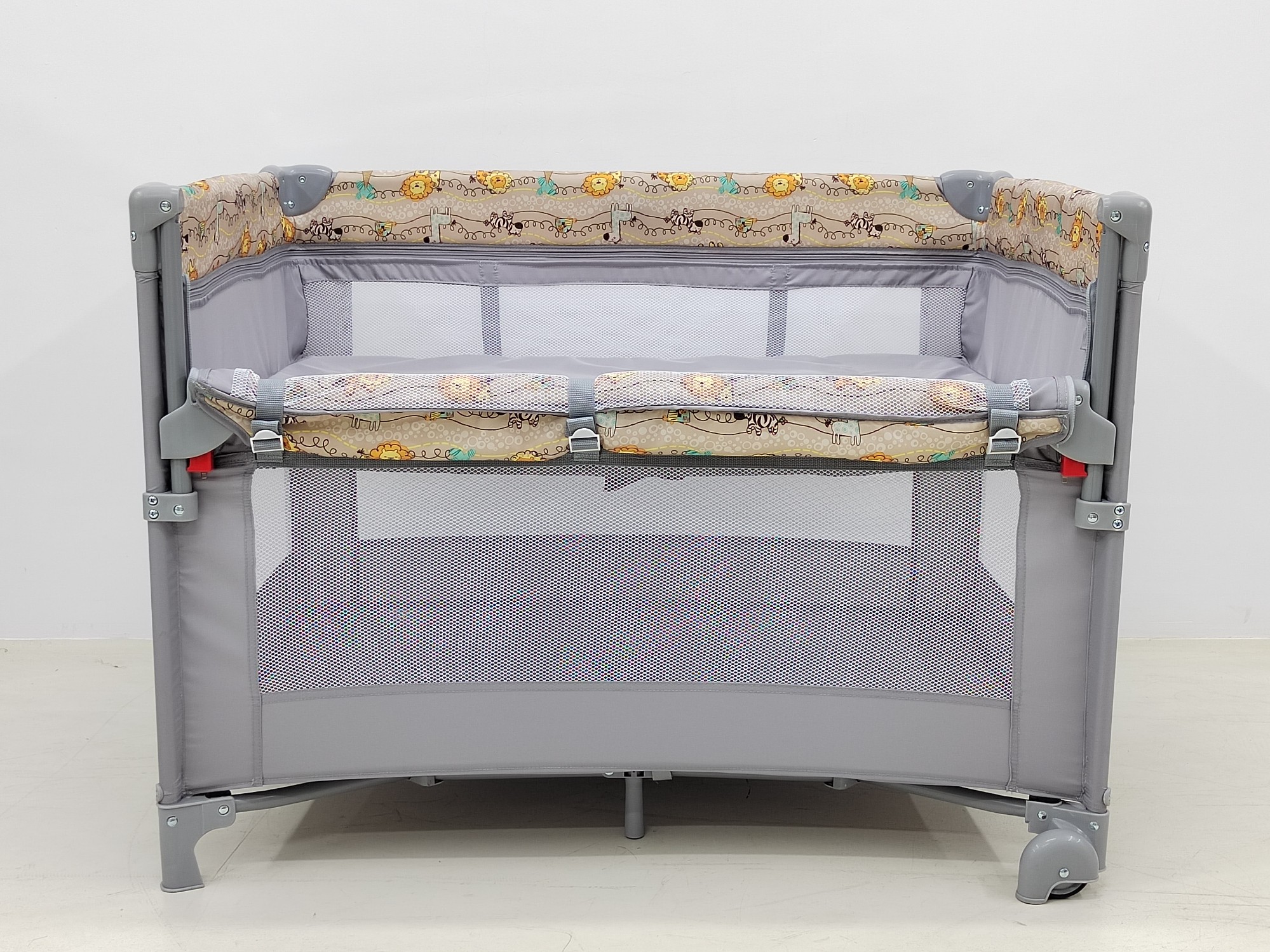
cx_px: 635
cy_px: 476
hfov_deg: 42.1
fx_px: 1651
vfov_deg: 32.2
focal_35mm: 45
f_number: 1.9
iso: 475
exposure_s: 1/100
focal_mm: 5.52
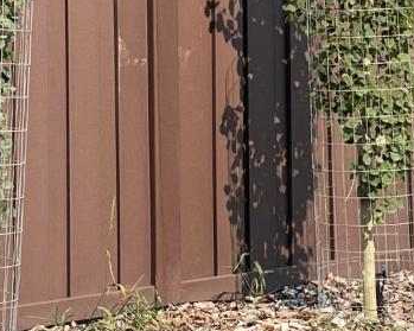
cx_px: 249
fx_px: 1825
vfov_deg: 10.3
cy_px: -21
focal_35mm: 149
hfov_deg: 12.9
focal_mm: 4.2
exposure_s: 1/2053
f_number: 1.6
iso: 32
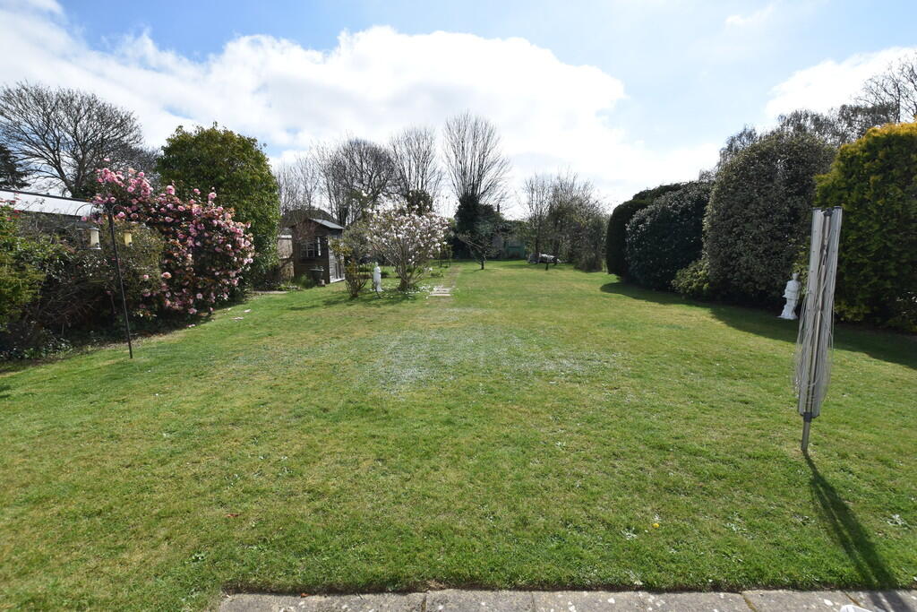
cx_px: 458
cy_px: 306
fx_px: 382
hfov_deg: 100.4
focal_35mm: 15
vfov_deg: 77.3
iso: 200
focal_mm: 10
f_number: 9
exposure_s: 1/320
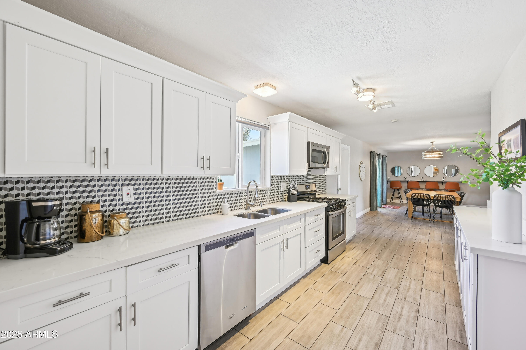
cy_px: 175
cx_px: 263
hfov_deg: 104.3
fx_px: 204
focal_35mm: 14
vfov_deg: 81.1
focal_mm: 14
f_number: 8
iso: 125
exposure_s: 1/10
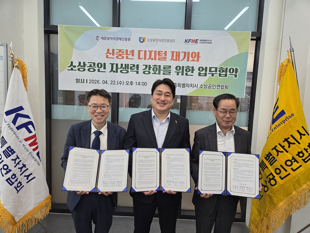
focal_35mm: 23
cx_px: 155
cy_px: 116
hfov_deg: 73.9
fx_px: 206
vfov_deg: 58.9
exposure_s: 1/120
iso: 160
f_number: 1.8
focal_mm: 5.4
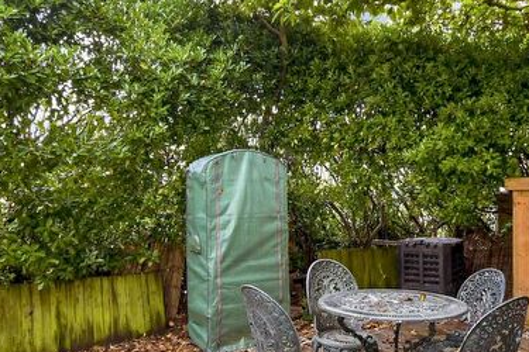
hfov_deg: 65.2
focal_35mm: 28
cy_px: 192
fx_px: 411
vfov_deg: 46.3
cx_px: 299
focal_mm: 10
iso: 400
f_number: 8
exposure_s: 1/25
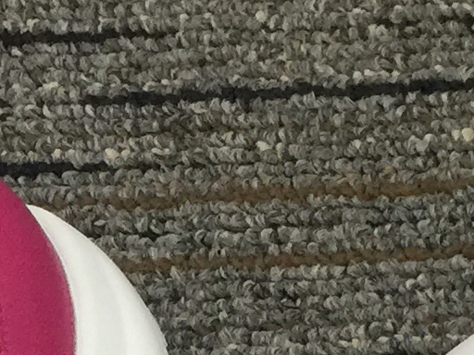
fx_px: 2533
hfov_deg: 10.6
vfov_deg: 7.4
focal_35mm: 185
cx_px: 67
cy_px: 909
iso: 64
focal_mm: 4.15
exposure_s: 1/33
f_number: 2.2
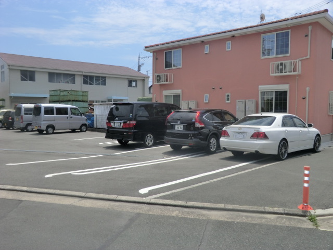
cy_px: 125
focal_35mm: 29
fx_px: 279
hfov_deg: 61.7
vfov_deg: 48.2
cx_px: 166
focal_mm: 5.2
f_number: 7.9
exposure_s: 1/250
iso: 80
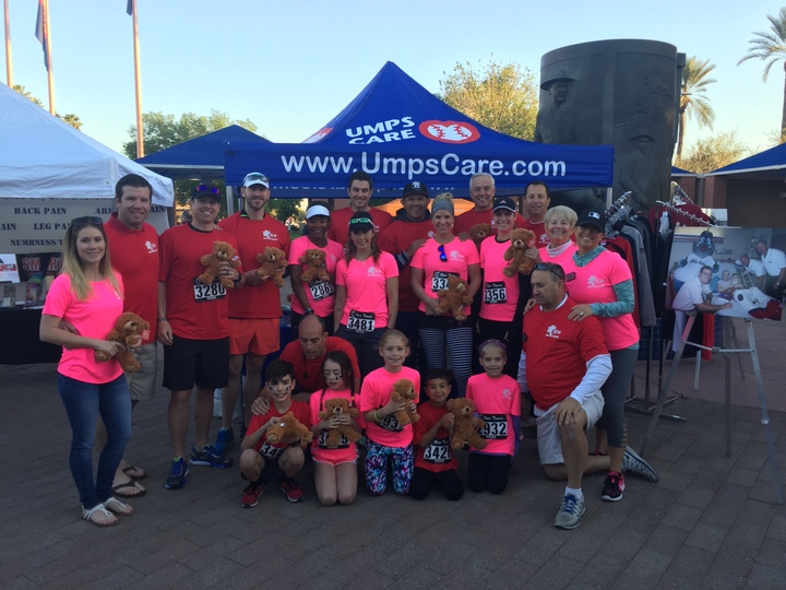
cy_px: 295
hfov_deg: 61.7
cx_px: 393
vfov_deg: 48.2
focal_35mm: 29
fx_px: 658
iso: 32
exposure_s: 1/126
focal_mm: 4.15
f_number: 2.2
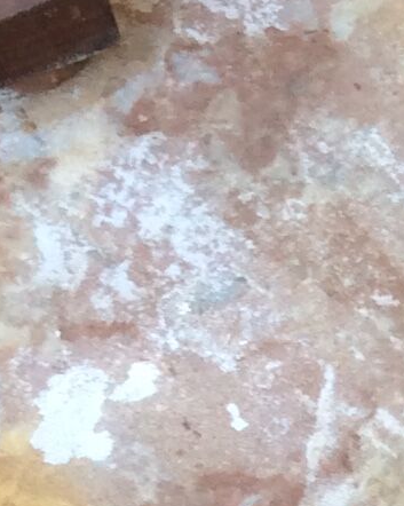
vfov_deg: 10.1
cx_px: 335
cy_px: 815
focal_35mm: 183
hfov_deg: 8.4
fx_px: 2738
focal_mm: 3.3
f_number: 2.4
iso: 32
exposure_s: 1/33
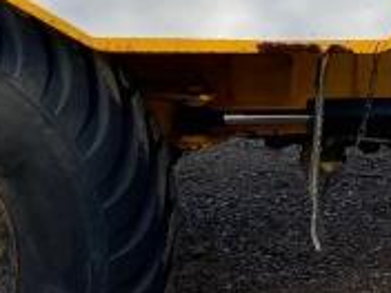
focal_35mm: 151
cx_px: 449
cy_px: -89
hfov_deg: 12.8
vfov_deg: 9.6
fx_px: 1706
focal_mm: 4.25
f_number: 1.8
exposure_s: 1/1898
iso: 32
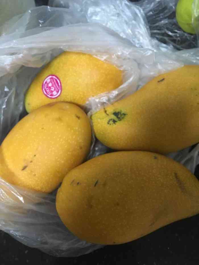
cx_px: 100
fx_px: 222
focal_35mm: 29
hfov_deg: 48.2
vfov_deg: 61.7
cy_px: 132
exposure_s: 1/17
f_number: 2.2
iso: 250
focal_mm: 4.15
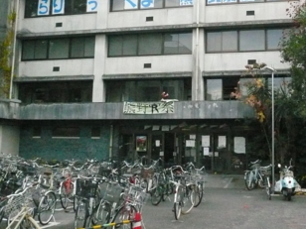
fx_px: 442
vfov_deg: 29.0
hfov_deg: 37.5
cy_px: 83
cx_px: 218
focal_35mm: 50
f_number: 8
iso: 800
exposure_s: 1/320
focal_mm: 4.6
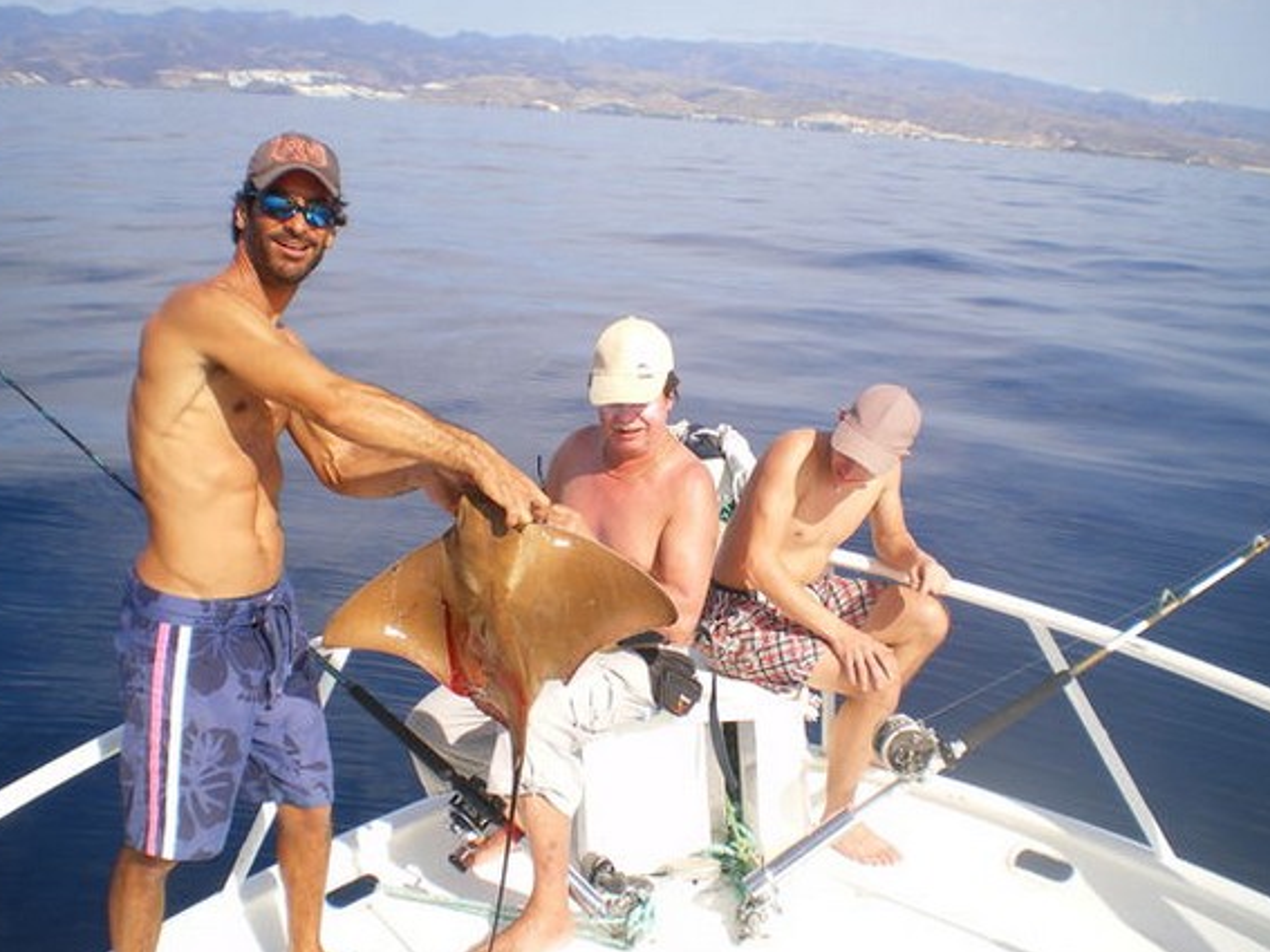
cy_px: 482
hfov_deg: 46.8
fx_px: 1467
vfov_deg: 35.9
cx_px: 672
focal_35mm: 40
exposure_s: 1/400
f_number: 4.6
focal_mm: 6.3
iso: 50
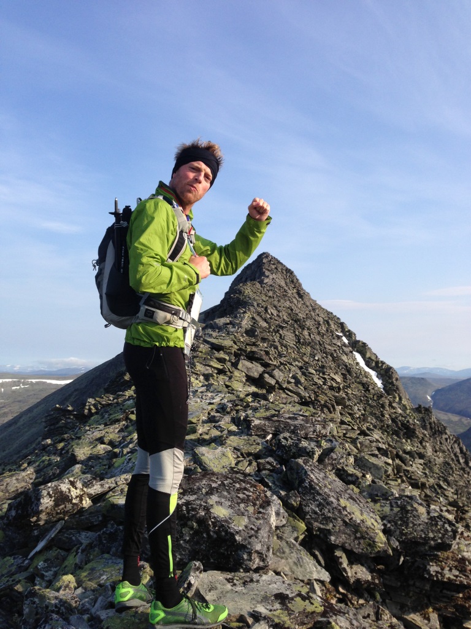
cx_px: 236
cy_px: 314
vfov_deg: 55.4
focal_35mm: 33
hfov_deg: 42.9
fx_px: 599
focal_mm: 4.13
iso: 50
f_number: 2.4
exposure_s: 1/1178
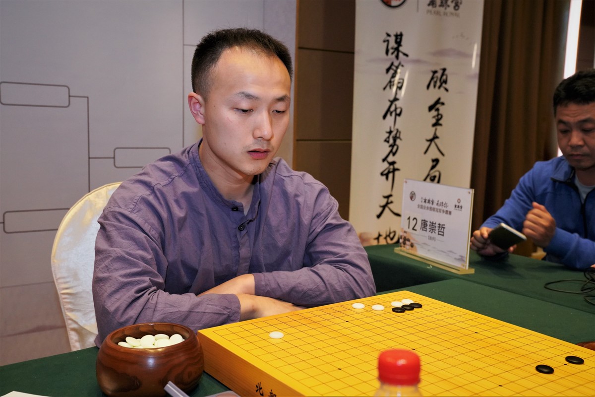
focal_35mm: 39
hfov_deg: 49.6
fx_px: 645
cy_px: 198
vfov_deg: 34.2
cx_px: 298
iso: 4000
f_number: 6.3
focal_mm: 39
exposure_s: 1/60
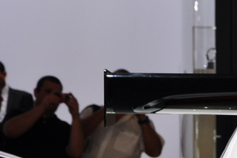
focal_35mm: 639
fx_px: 4206
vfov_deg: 2.1
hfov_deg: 3.2
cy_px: 235
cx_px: 417
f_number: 8
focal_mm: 98
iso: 200
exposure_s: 1/80
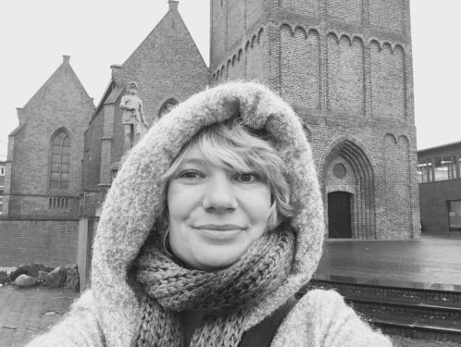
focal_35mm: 31
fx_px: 413
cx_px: 230
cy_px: 174
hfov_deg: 58.3
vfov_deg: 45.5
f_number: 2.4
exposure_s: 1/50
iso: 50
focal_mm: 2.15
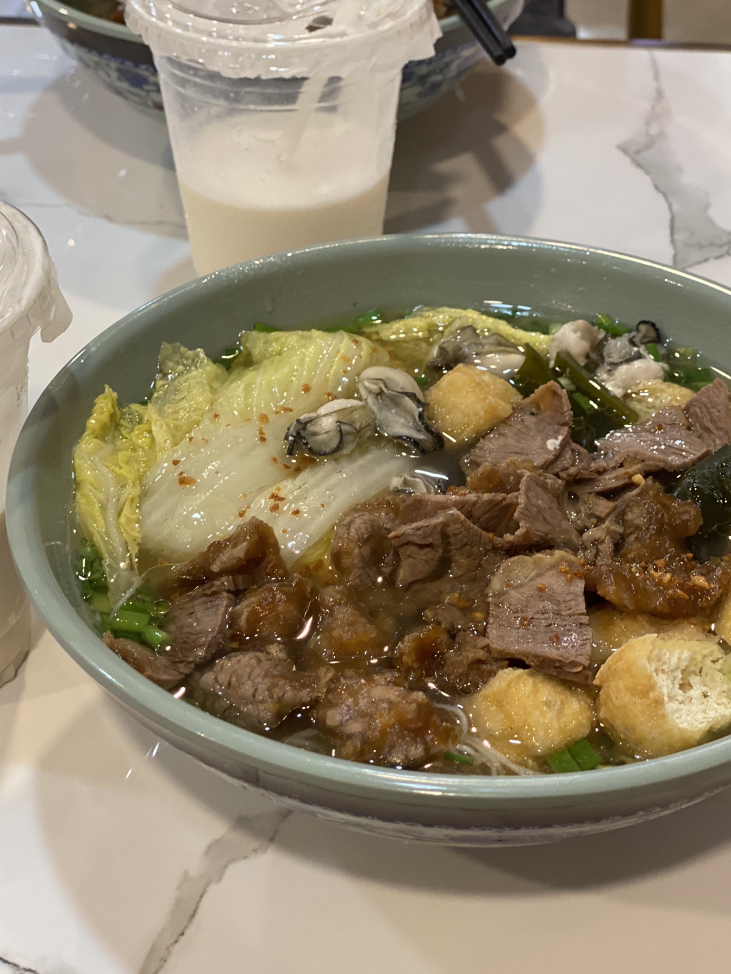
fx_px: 1633
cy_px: 483
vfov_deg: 33.2
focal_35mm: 58
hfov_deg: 25.2
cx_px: 379
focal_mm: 6
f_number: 2
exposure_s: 1/50
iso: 125
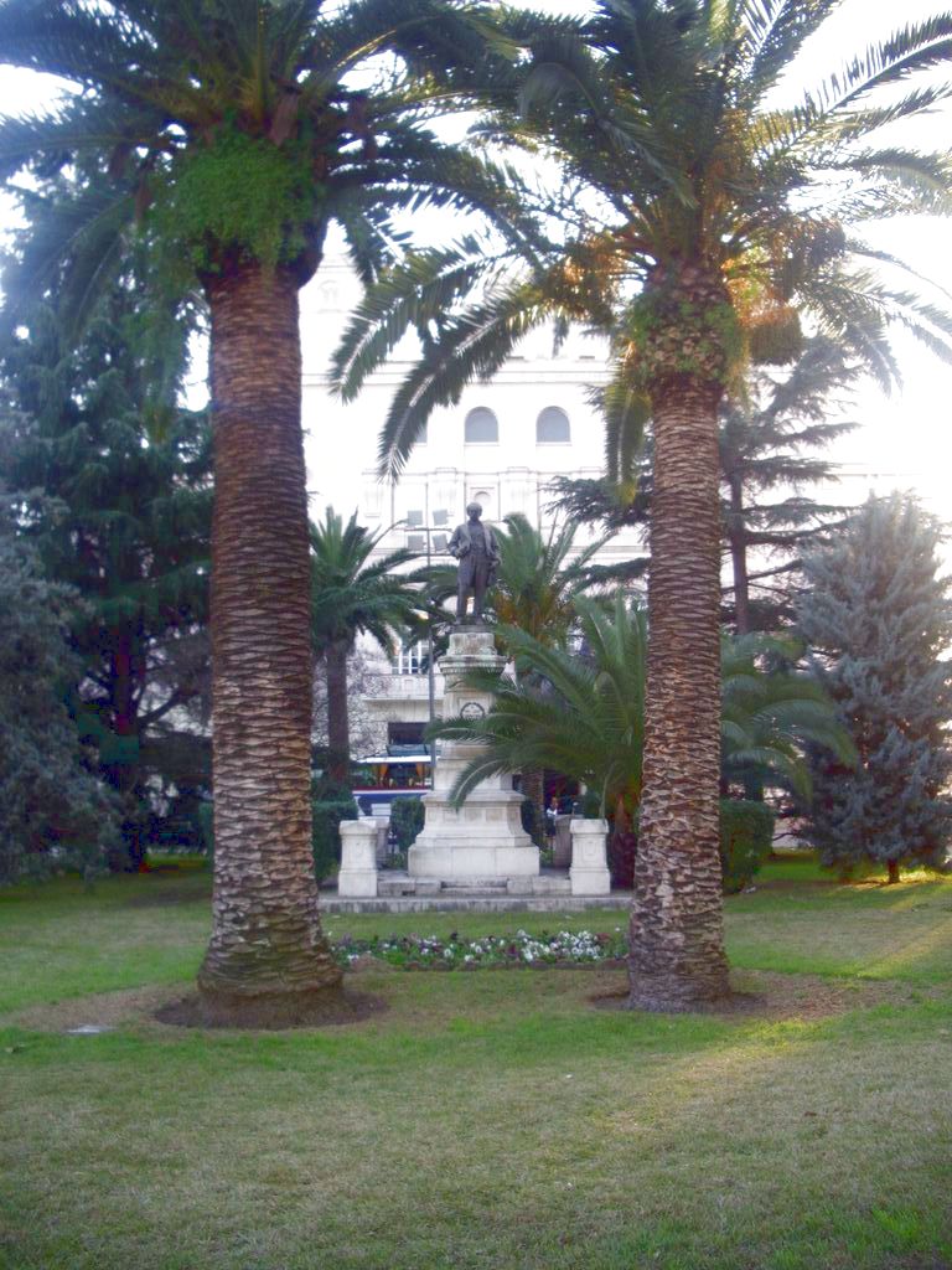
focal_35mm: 35
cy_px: 635
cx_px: 476
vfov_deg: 52.6
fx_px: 1283
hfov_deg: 40.7
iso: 100
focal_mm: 5.8
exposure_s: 1/100
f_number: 2.6
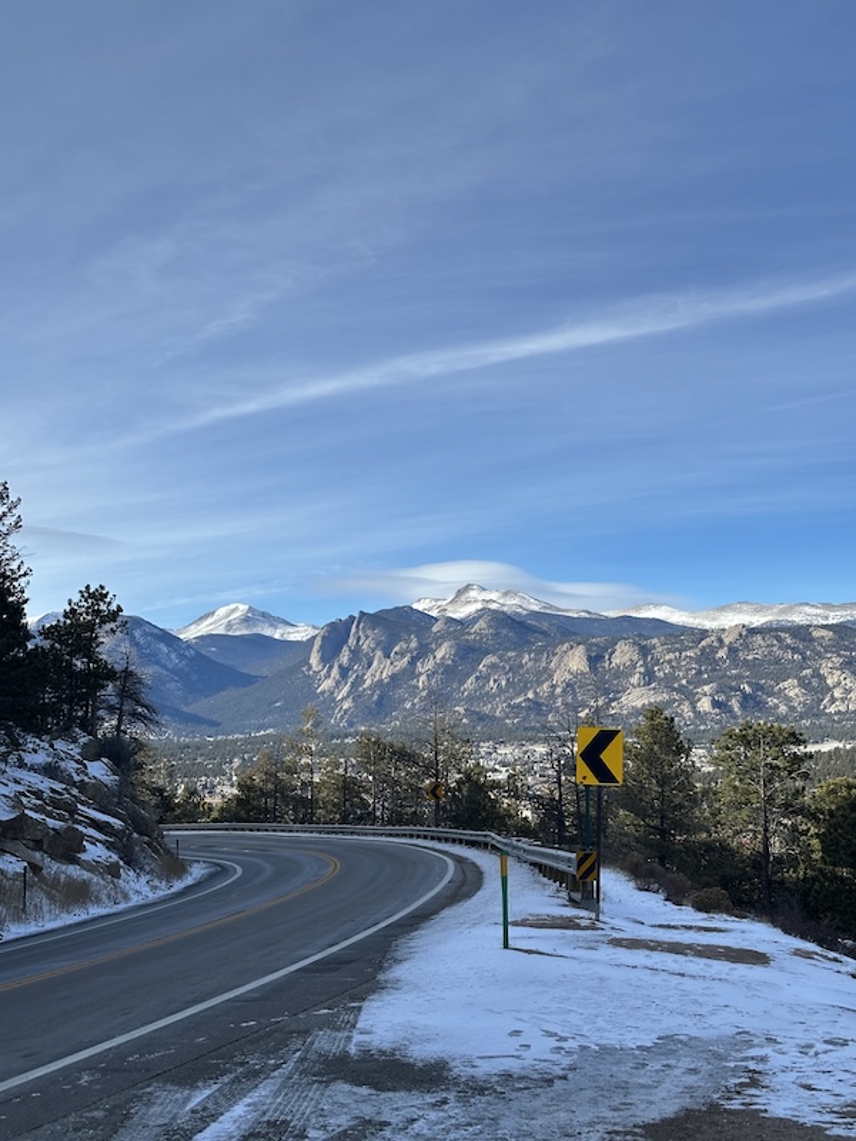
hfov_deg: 30.3
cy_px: 570
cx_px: 428
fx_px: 1583
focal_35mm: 48
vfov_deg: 39.7
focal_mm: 6.86
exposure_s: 1/1848
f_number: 1.78
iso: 64
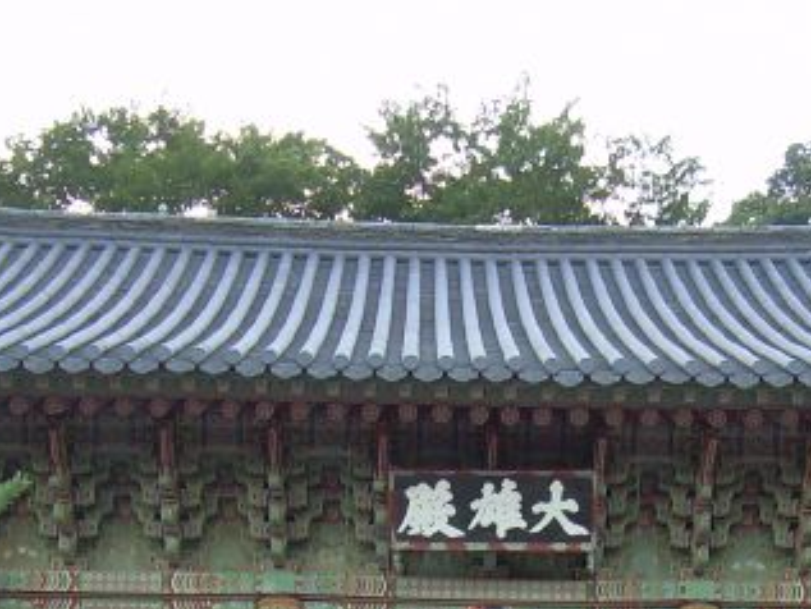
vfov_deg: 14.8
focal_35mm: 96
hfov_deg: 20.4
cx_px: 499
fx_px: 2250
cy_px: 760
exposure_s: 1/50.4
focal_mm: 6.3
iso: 50
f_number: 2.8
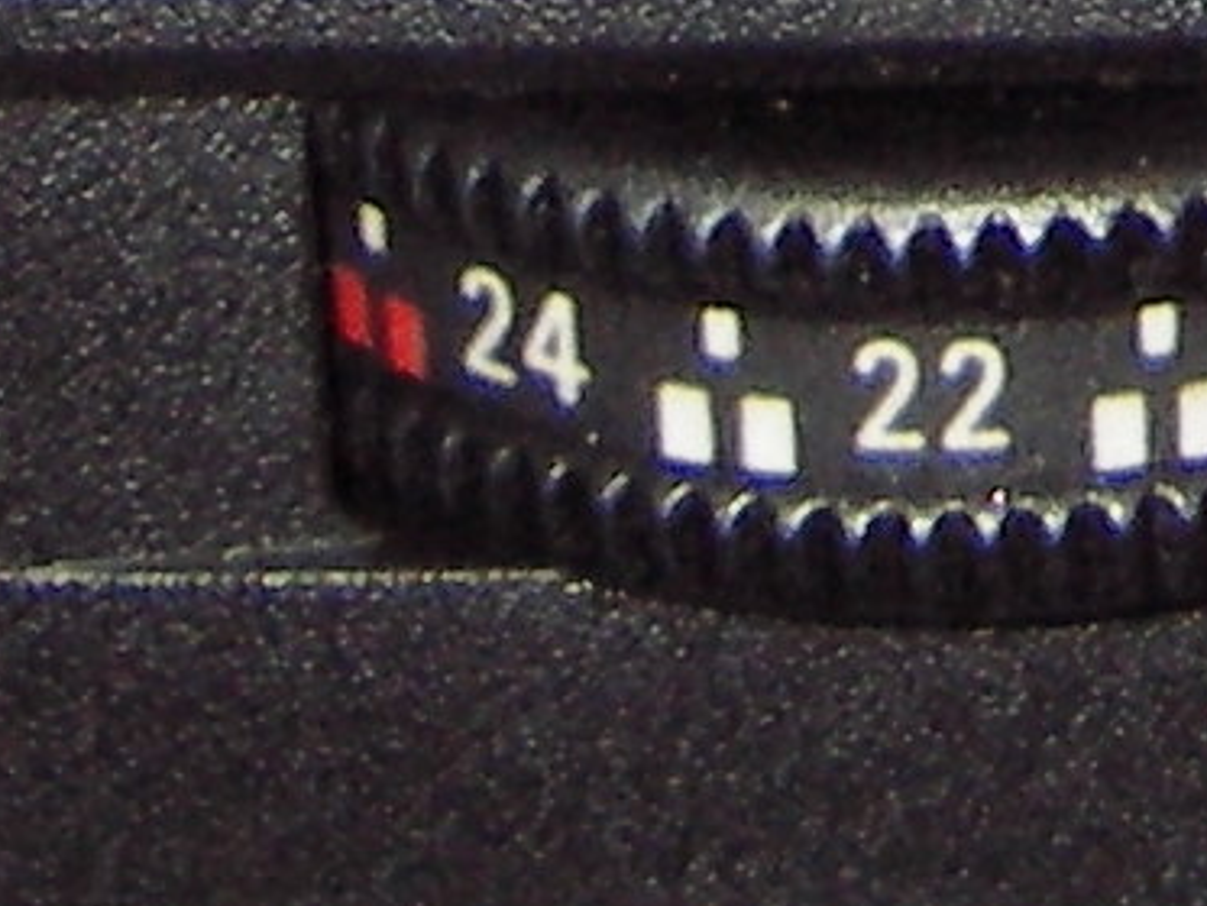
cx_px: 2495
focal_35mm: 261
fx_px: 9104
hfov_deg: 7.3
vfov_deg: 5.3
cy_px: -2022
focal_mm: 6.3
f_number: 3.3
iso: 100
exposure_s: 1/30
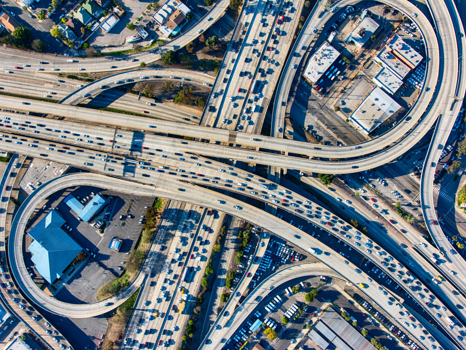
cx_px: 228
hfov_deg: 52.6
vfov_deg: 40.7
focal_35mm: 35
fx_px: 471
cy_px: 175
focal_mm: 32
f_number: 7.1
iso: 640
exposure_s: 1/1600
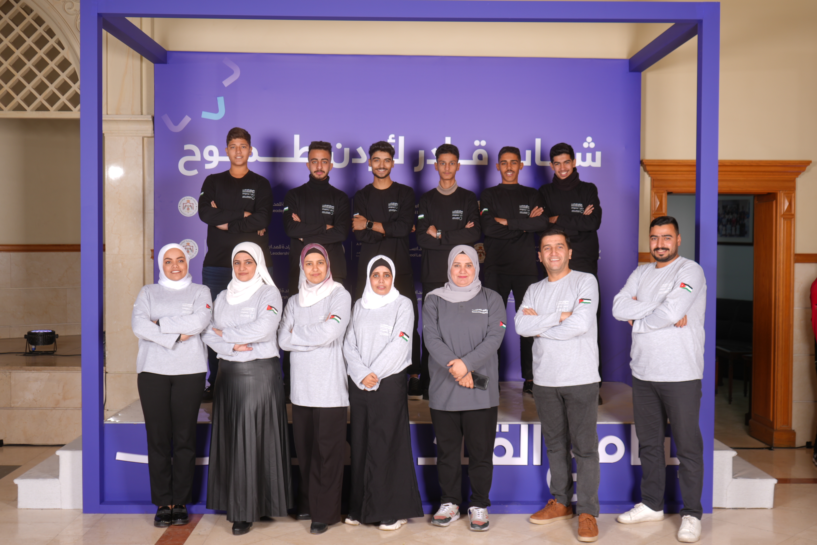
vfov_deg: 31.9
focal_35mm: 42
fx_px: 953
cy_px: 272
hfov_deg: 46.4
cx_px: 408
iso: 64
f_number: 3.5
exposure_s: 1/200
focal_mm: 28
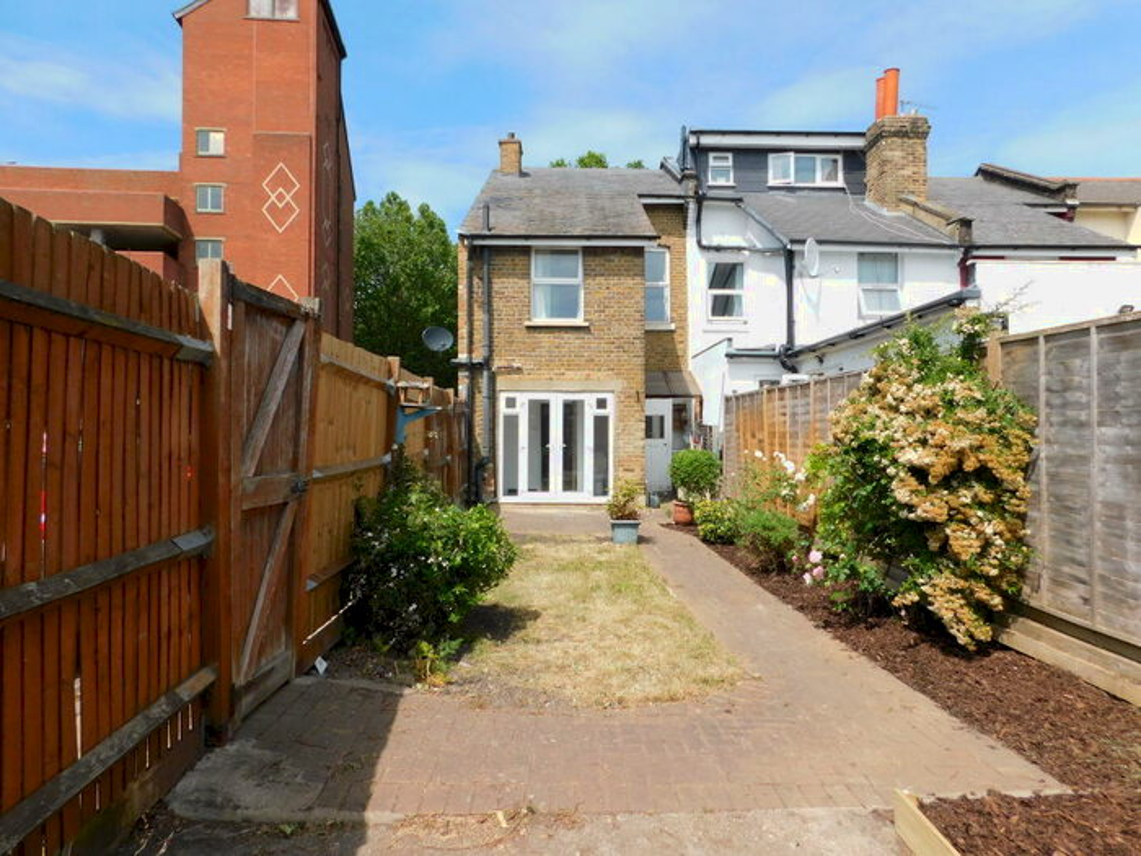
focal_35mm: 23
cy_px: 428
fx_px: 758
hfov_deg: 73.9
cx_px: 570
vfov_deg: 58.9
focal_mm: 4
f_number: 3
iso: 125
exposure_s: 1/1250
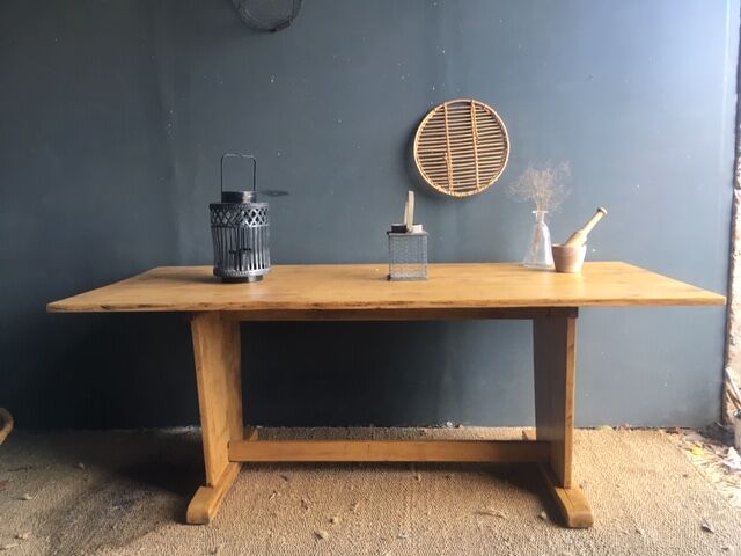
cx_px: 370
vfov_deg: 48.2
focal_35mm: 29
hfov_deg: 61.7
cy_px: 278
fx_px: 621
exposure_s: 1/33
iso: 64
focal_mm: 4.15
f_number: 2.2
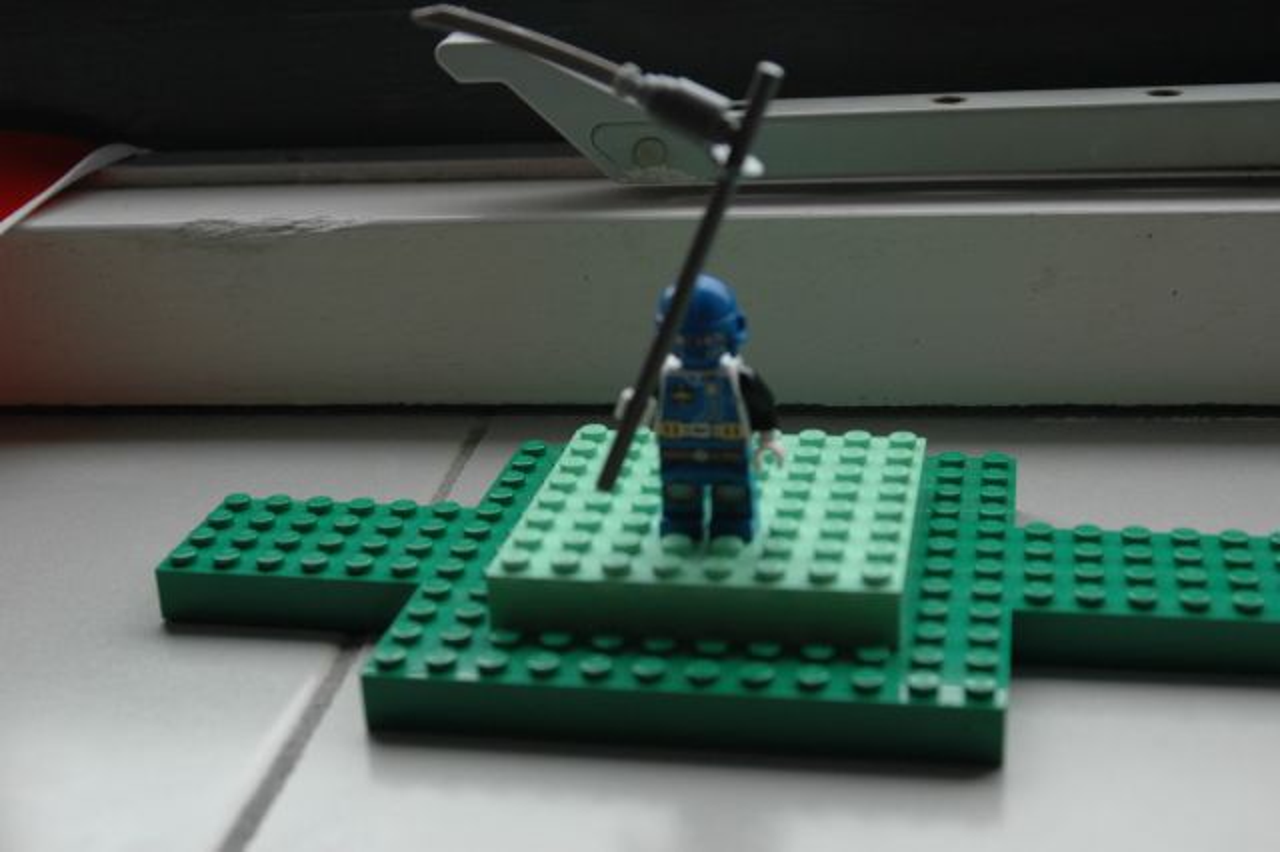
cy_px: 426
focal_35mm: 57
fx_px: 2026
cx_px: 640
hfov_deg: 35.1
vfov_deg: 23.8
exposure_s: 1/160
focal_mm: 38
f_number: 6.3
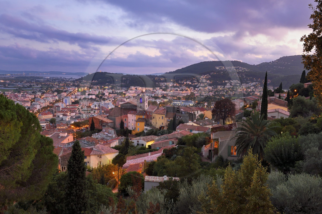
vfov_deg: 35.0
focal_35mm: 38
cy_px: 107
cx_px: 161
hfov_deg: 50.7
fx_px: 340
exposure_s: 1/6
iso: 1600
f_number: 7.1
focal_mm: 38
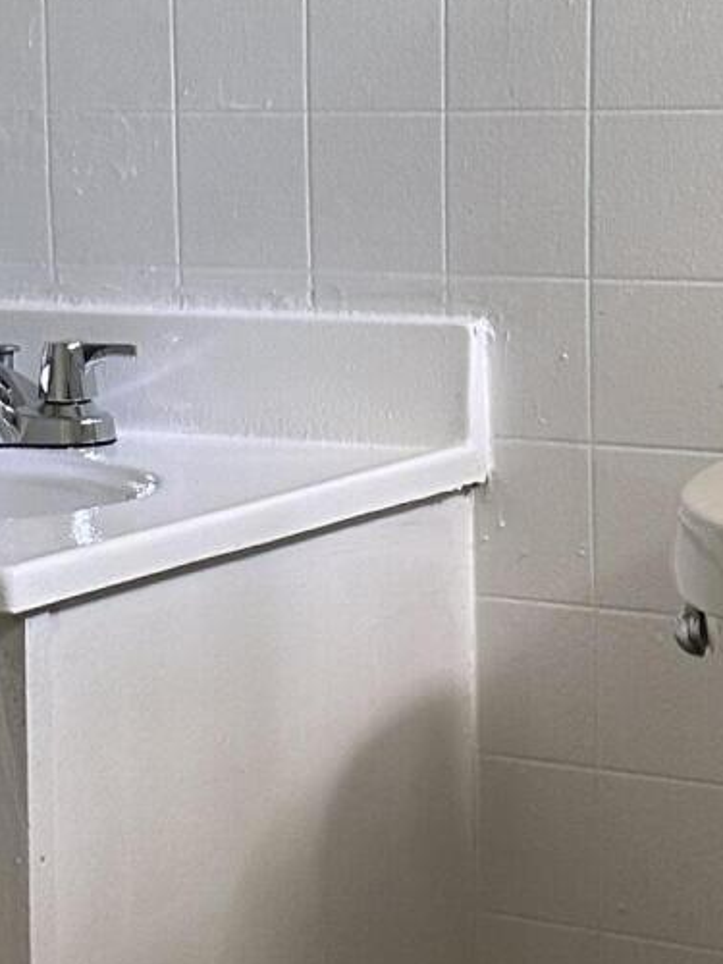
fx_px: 2673
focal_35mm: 96
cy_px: 341
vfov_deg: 20.4
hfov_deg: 15.4
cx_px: 488
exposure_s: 1/60
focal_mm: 6.86
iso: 320
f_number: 1.78
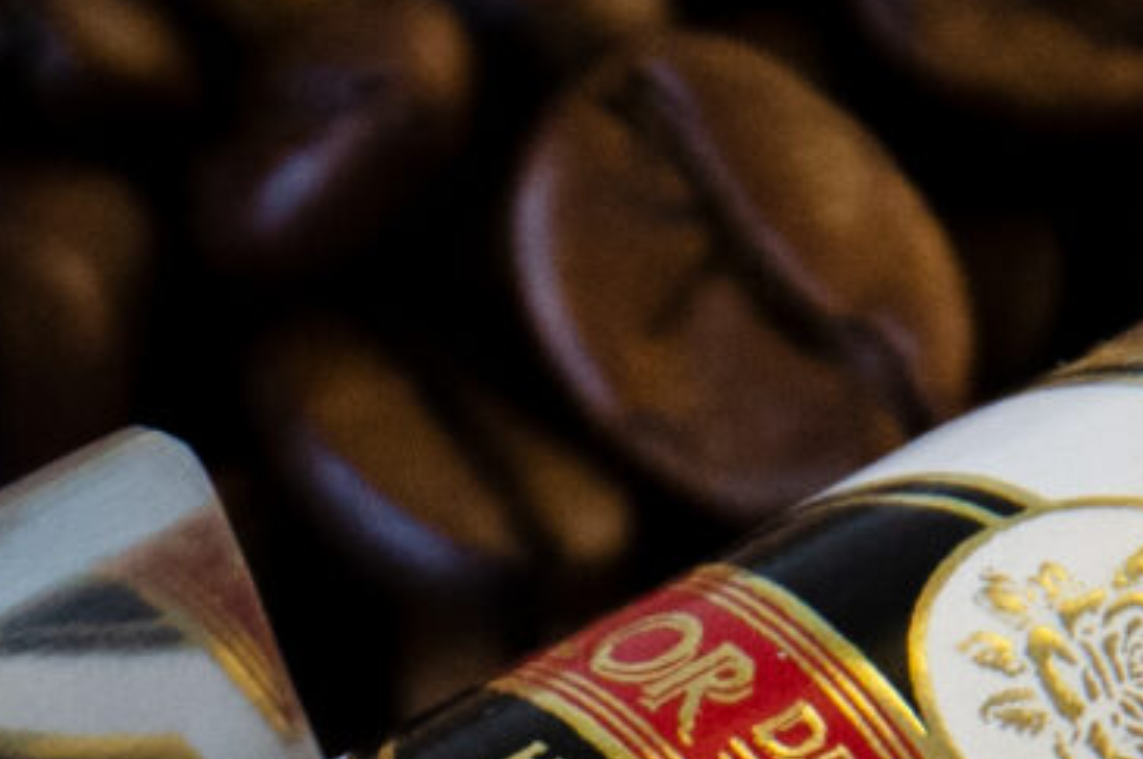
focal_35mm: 965
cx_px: -22
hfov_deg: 2.1
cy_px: 1356
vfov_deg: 1.4
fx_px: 30598
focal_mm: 92
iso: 800
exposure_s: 1/30
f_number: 5.6
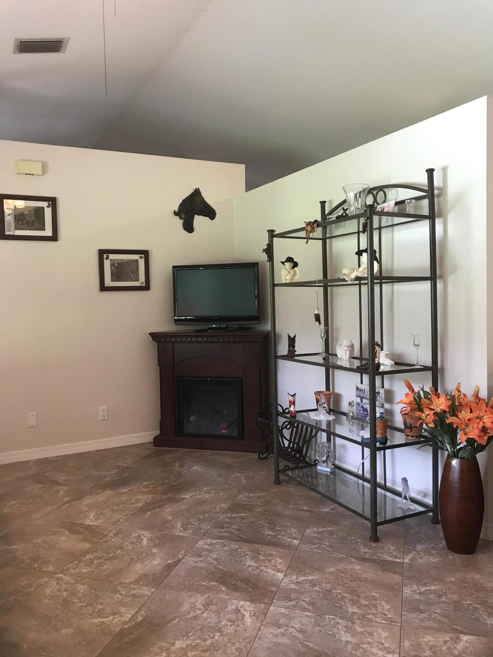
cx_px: 246
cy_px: 328
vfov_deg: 63.4
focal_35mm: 28
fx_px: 532
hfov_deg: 49.7
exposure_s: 1/17
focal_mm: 3.99
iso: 40
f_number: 1.8
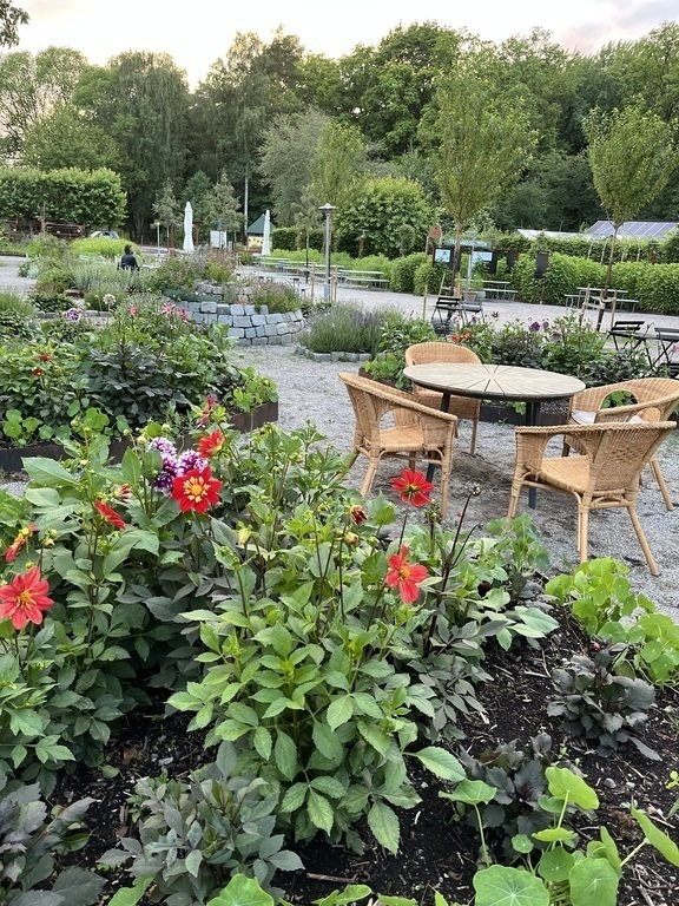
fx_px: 680
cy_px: 453
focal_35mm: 26
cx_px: 340
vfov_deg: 67.3
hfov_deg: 53.1
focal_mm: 5.1
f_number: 1.6
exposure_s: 1/101
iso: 125
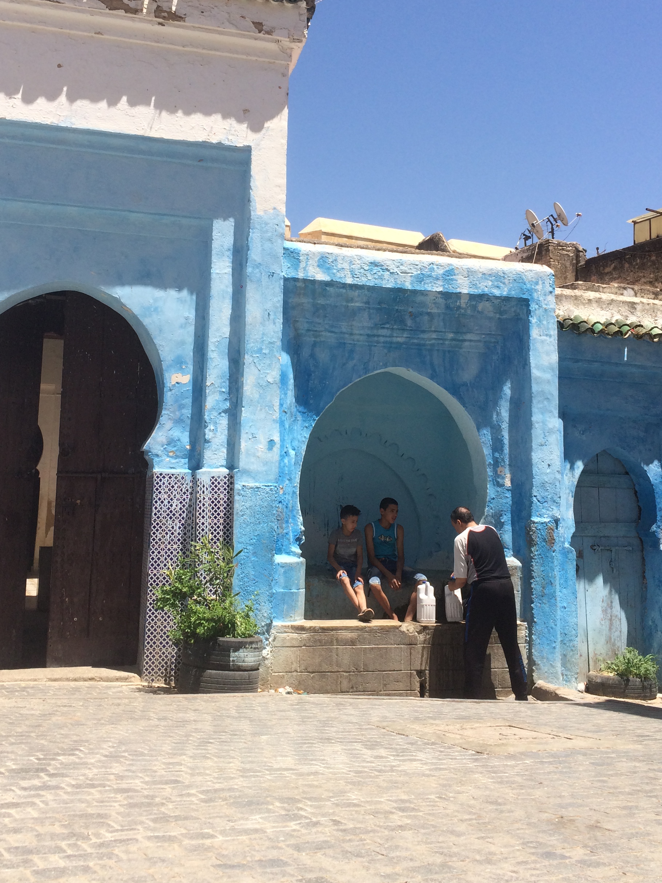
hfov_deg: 36.8
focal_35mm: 39
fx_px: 995
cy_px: 338
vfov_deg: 47.5
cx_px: 323
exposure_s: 1/2160
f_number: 2.2
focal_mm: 4.15
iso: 32
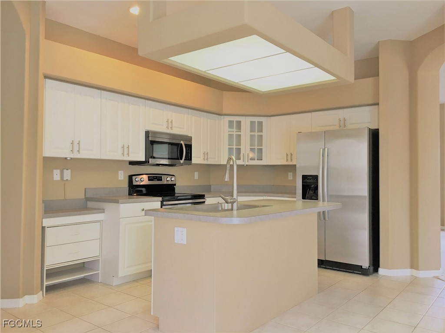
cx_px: 222
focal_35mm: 29
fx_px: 373
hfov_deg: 61.7
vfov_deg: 48.2
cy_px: 166
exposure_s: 1/30
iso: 50
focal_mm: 4.15
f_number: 2.2
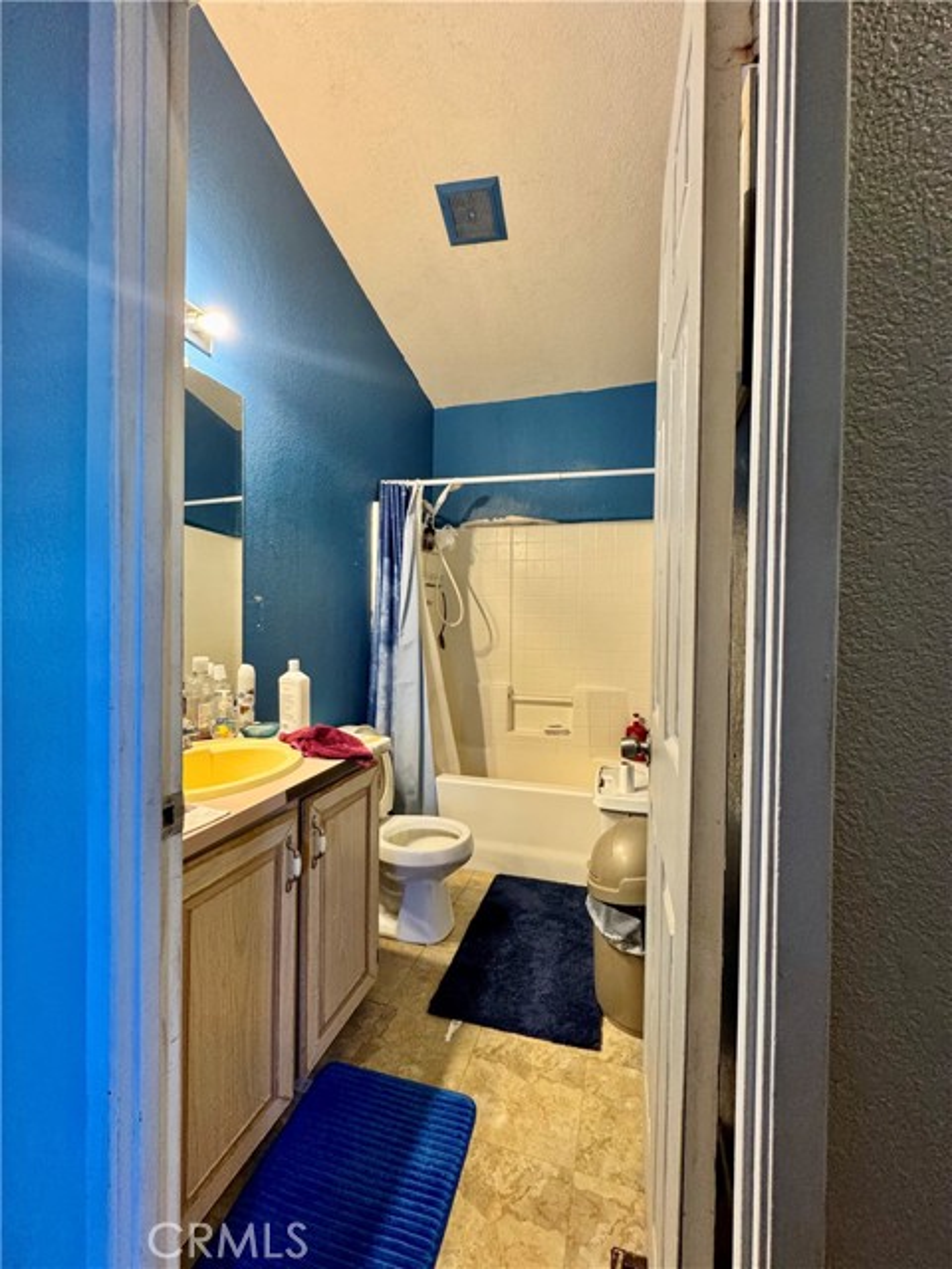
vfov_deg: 102.1
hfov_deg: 85.7
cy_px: 634
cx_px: 476
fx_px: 513
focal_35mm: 14
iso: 500
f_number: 2.2
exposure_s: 1/60
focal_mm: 2.22
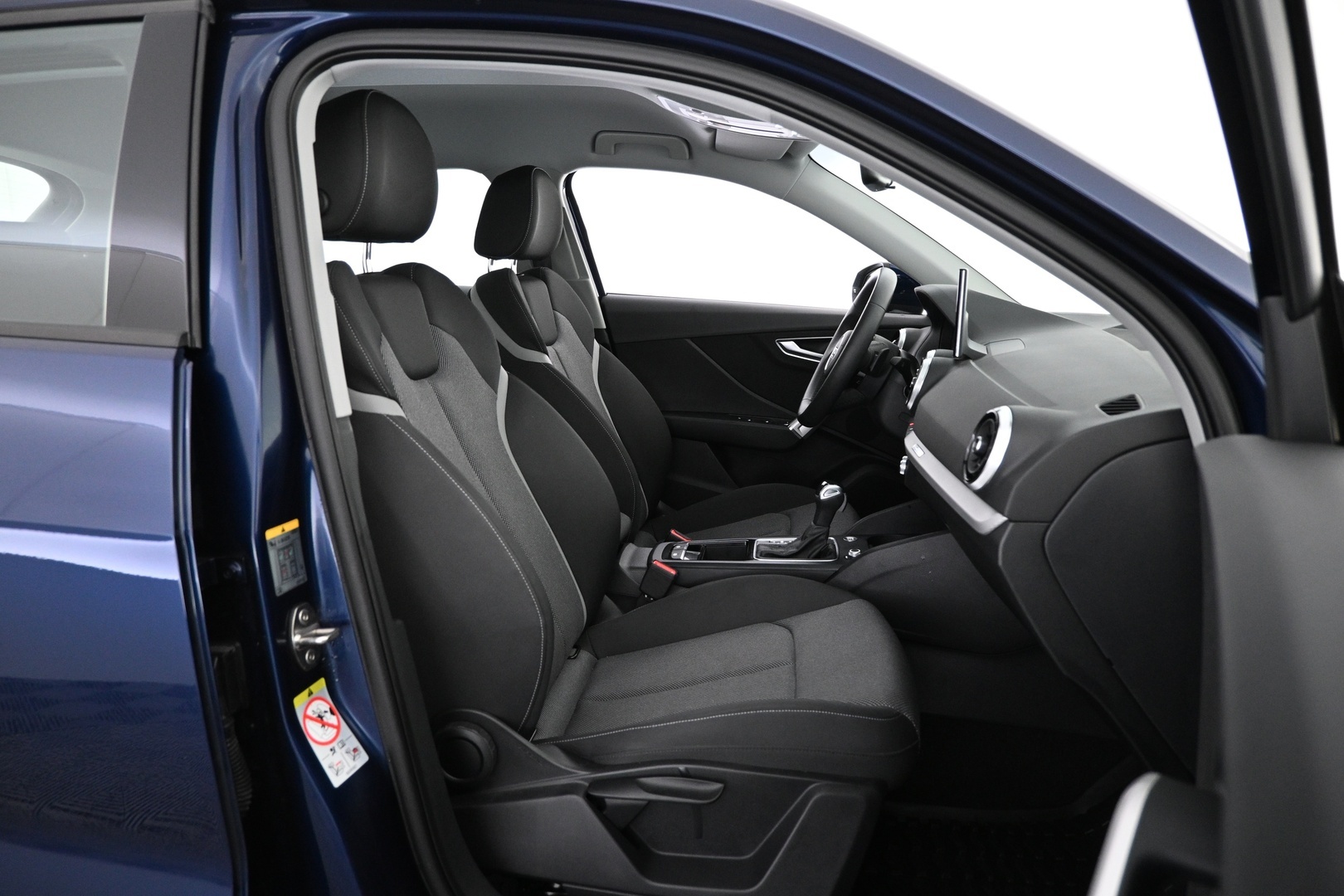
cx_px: 672
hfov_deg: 73.7
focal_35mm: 24
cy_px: 448
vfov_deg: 53.1
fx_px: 896
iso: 1600
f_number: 3.5
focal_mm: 16
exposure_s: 1/30
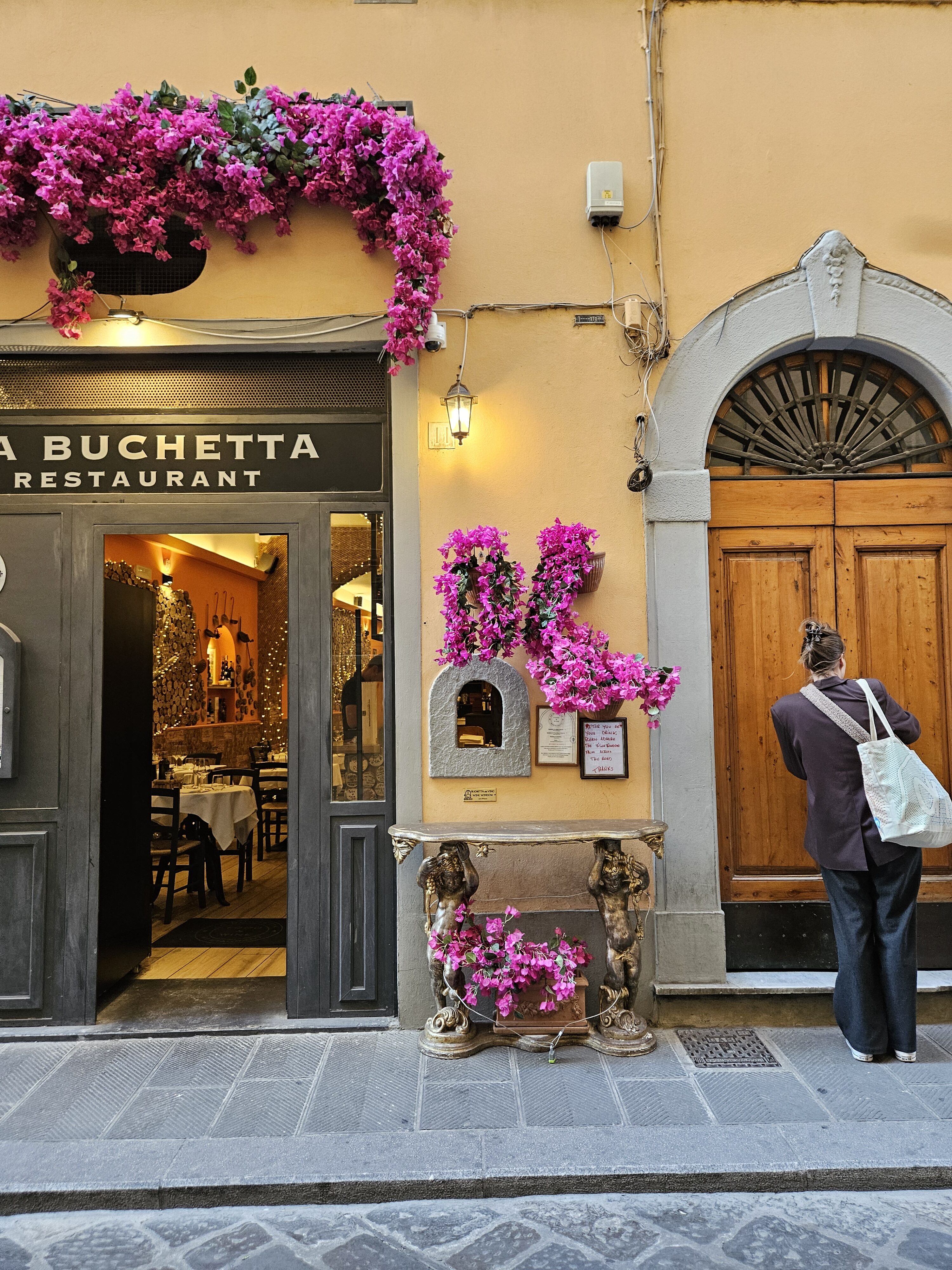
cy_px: 635
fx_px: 843
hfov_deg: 58.9
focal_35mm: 23
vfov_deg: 73.9
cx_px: 476
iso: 250
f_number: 1.8
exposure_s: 1/120
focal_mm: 5.4
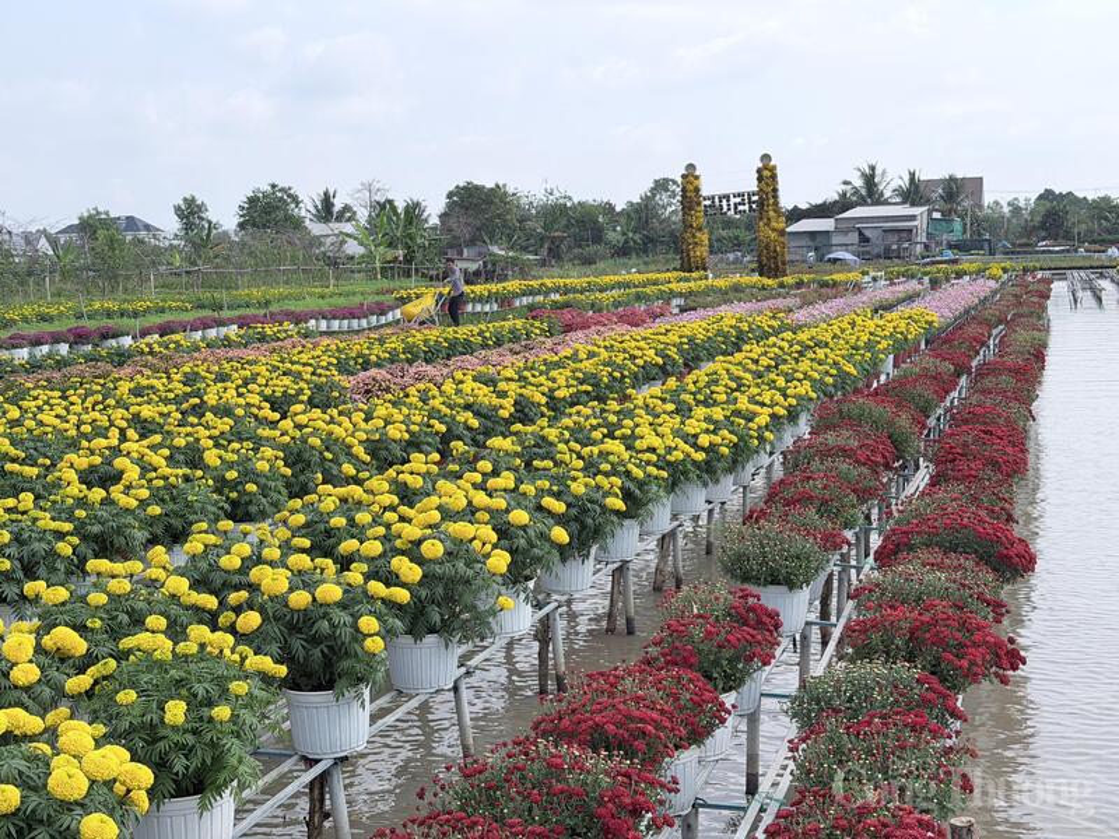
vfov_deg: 30.3
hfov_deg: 39.7
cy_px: 420
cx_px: 560
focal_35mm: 48
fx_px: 1552
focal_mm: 6.76
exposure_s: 1/4329
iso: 64
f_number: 1.78
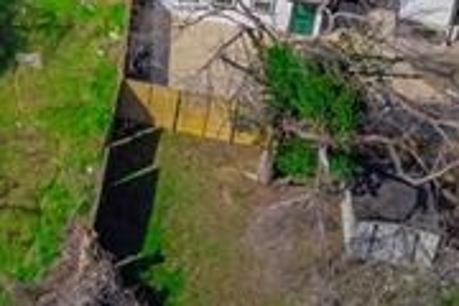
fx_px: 1594
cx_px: -352
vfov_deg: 9.6
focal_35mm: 125
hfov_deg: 14.5
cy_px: -453
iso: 140
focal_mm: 8.38
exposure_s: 1/2000
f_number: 2.8
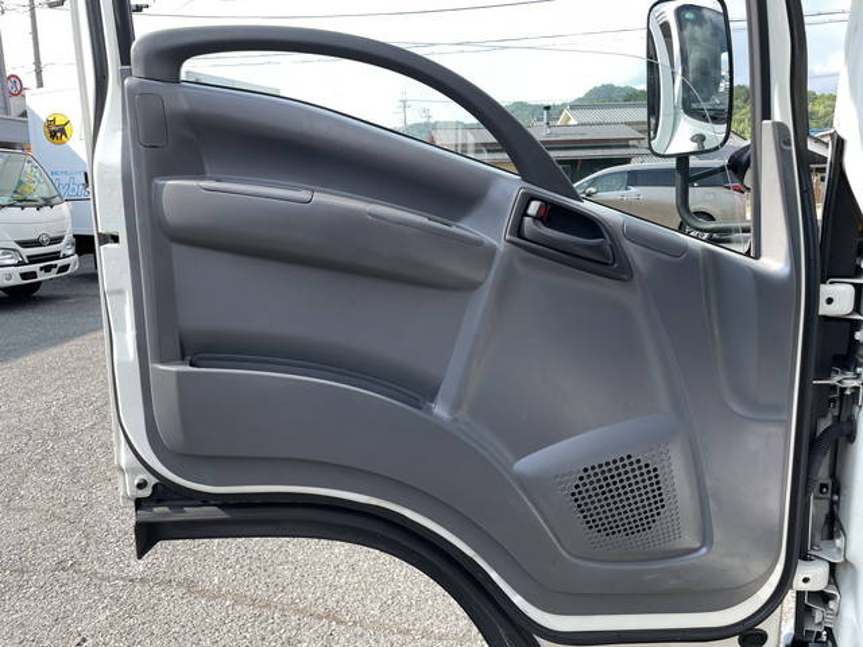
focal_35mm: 26
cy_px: 324
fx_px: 648
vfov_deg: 53.1
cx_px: 432
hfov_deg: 67.3
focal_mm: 4.2
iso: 32
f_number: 1.6
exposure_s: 1/1024
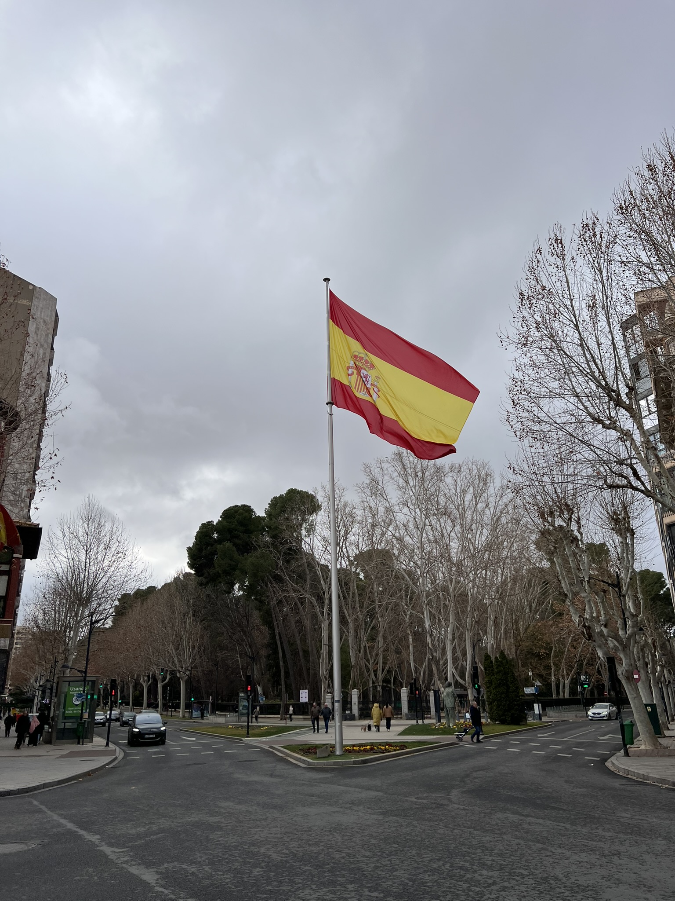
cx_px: 338
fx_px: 676
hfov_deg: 53.1
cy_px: 450
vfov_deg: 67.3
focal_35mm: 26
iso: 50
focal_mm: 5.7
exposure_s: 1/2994
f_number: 1.5
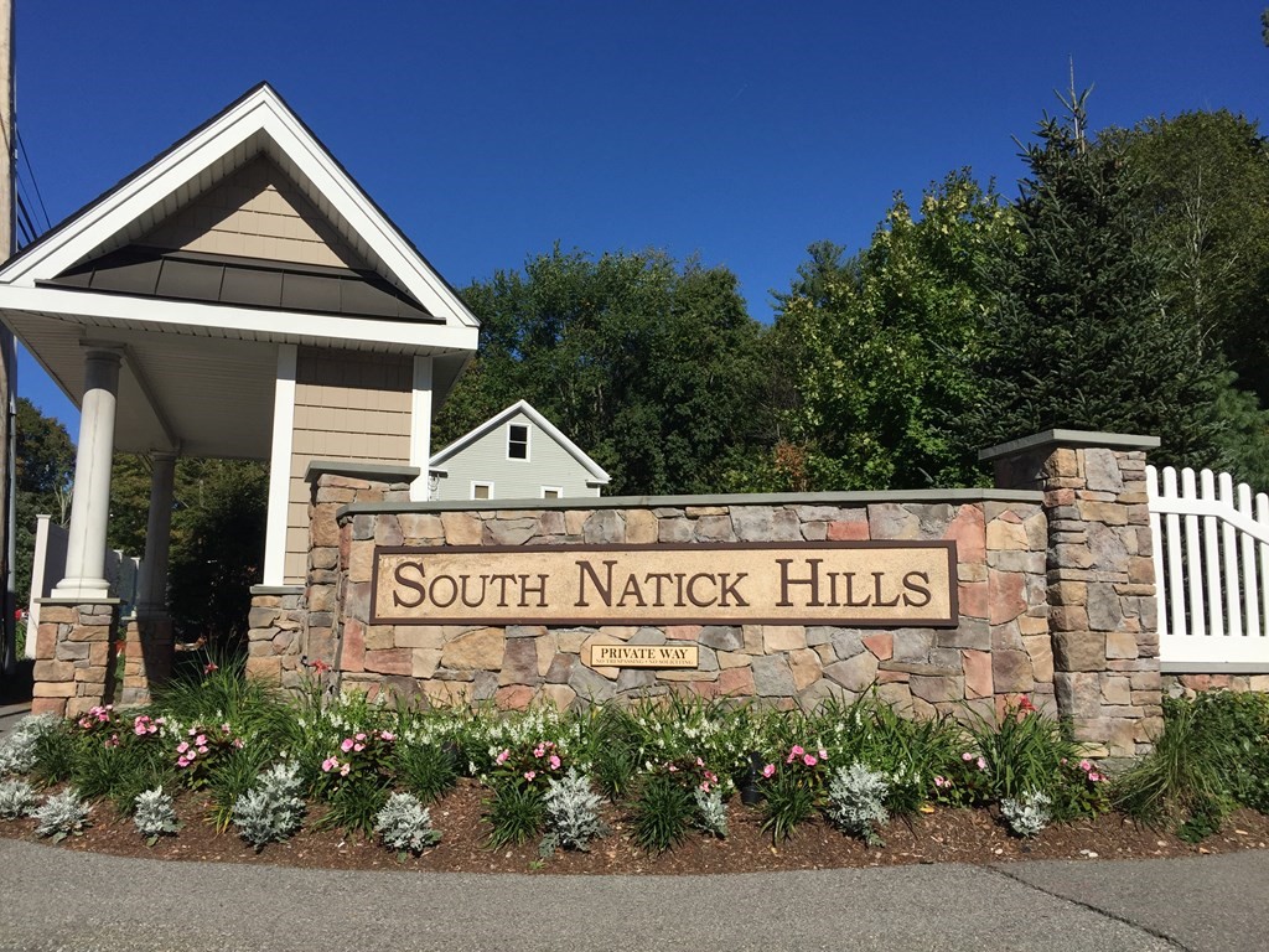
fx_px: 1063
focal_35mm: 29
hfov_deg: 61.7
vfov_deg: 48.2
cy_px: 476
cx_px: 634
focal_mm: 4.15
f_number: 2.2
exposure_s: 1/3300
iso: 32
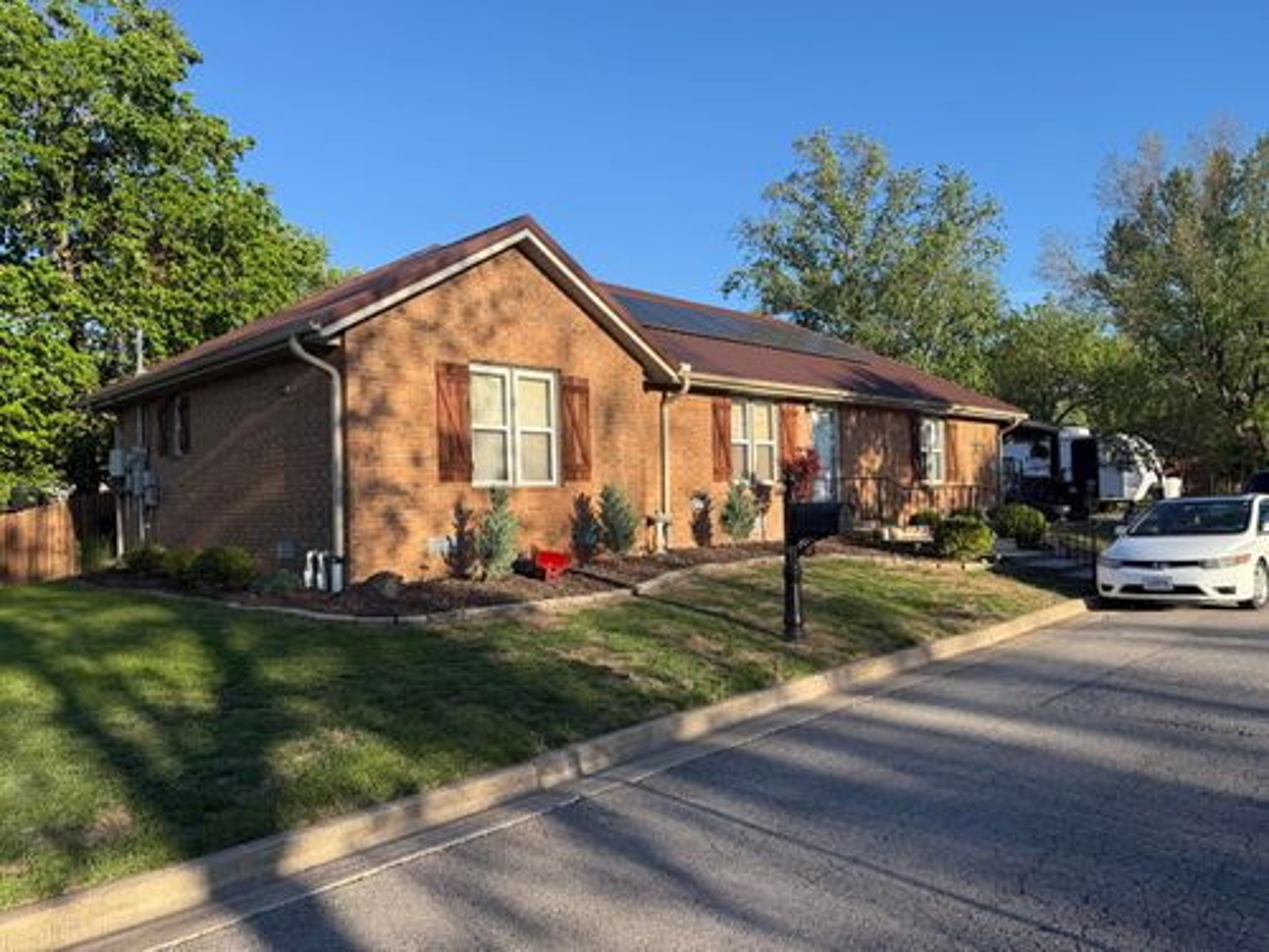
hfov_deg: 71.6
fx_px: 880
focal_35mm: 24
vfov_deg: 56.8
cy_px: 476
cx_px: 634
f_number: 1.78
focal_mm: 6.76
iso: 80
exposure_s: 1/2110
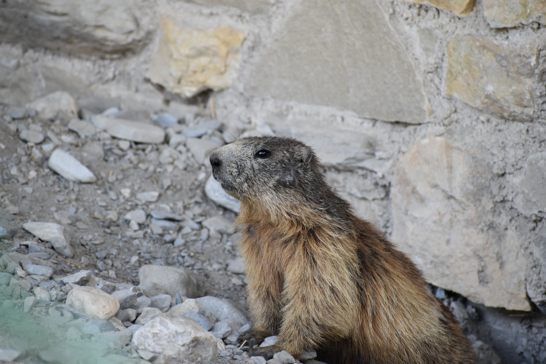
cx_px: 273
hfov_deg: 7.0
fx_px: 4436
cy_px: 182
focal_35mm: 292
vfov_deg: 4.7
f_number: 6.3
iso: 400
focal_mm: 195
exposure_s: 1/125
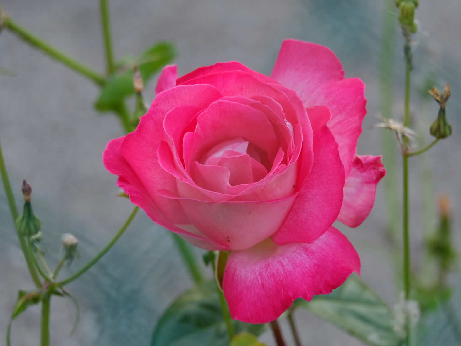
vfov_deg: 8.5
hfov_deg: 11.3
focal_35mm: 175
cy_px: 173
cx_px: 235
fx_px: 2330
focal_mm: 107.3
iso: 250
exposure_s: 1/60
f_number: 5.6
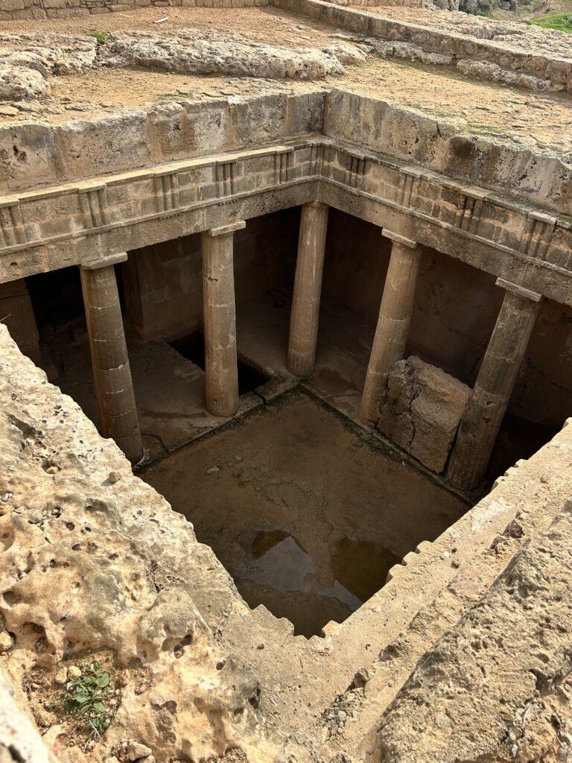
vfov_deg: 67.3
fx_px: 573
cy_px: 382
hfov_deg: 53.1
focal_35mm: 26
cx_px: 286
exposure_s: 1/3257
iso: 50
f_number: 1.5
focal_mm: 5.7
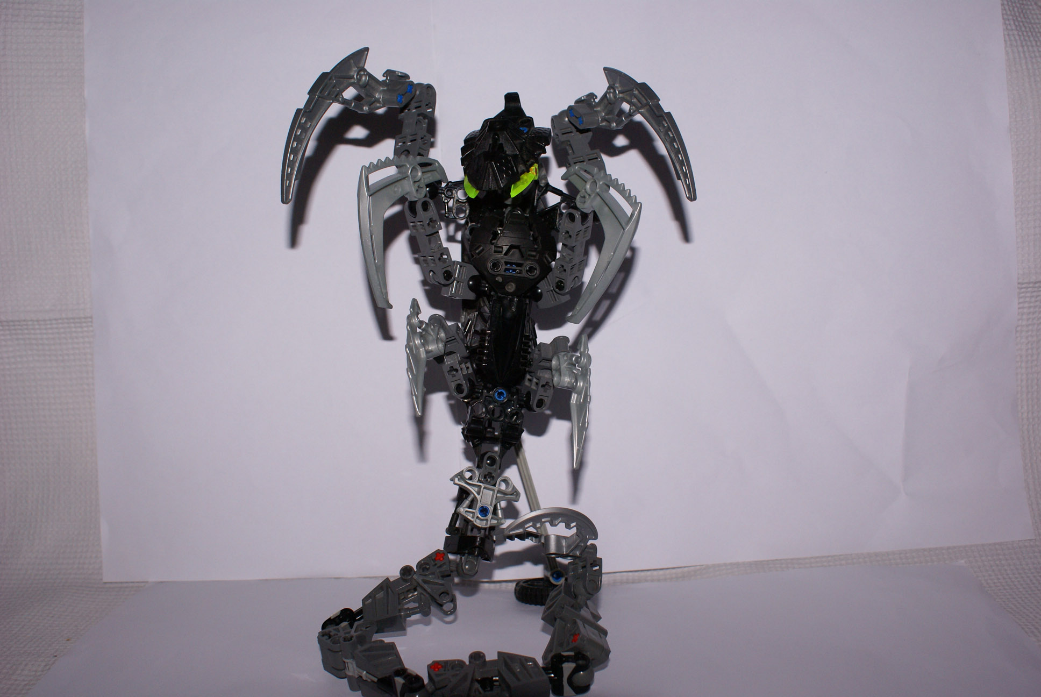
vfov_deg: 37.0
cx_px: 520
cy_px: 348
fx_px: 1042
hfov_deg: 53.1
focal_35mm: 36
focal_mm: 24
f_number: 5.6
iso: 400
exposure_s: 1/60
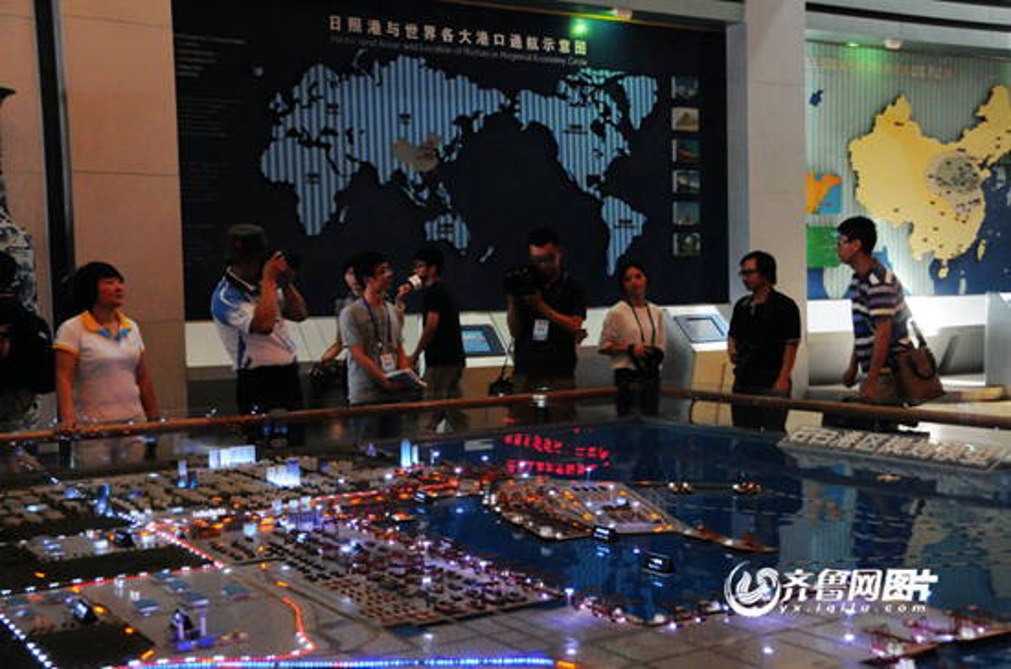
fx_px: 1219
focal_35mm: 44
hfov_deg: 45.1
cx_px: 506
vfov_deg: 30.7
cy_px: 334
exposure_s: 1/80
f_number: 4
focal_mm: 29
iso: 3200
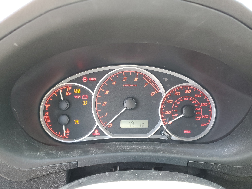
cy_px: 94
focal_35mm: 26
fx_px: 189
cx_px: 126
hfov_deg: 67.3
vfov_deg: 53.1
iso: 66
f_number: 1.5
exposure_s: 1/60.2
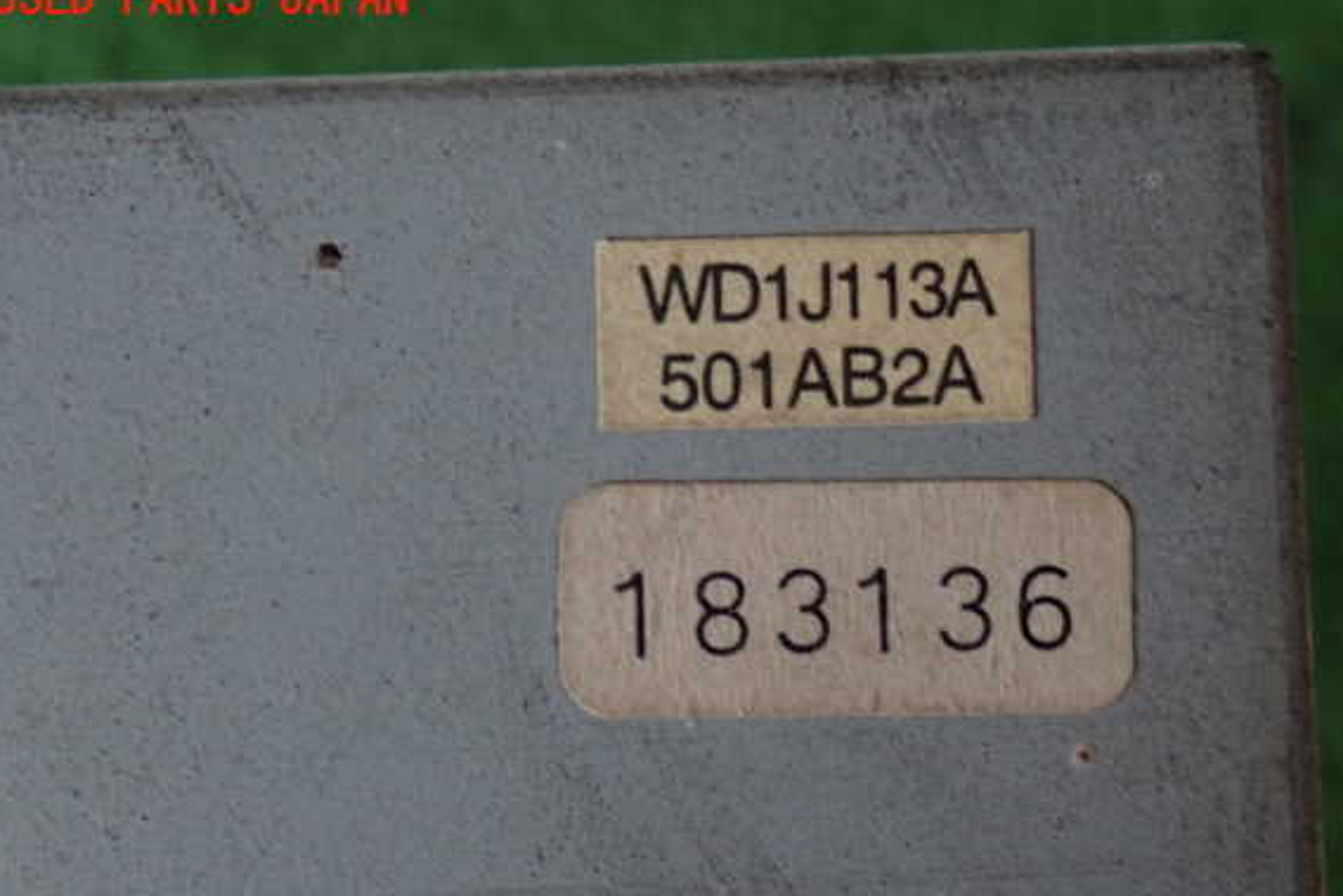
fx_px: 2910
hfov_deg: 26.0
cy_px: 501
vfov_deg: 17.5
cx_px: 688
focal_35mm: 78
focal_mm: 12.73
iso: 800
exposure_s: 1/25
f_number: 3.9
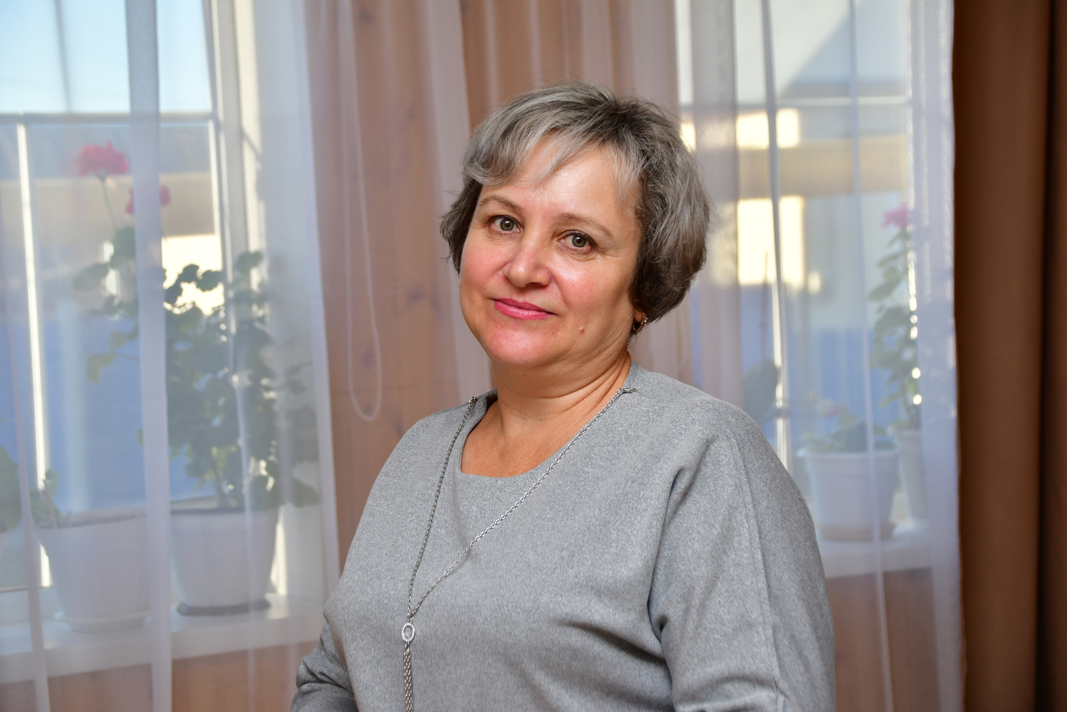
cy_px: 356
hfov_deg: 24.8
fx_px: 2430
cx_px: 534
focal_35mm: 82
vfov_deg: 16.7
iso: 280
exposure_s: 1/250
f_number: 5
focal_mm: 55
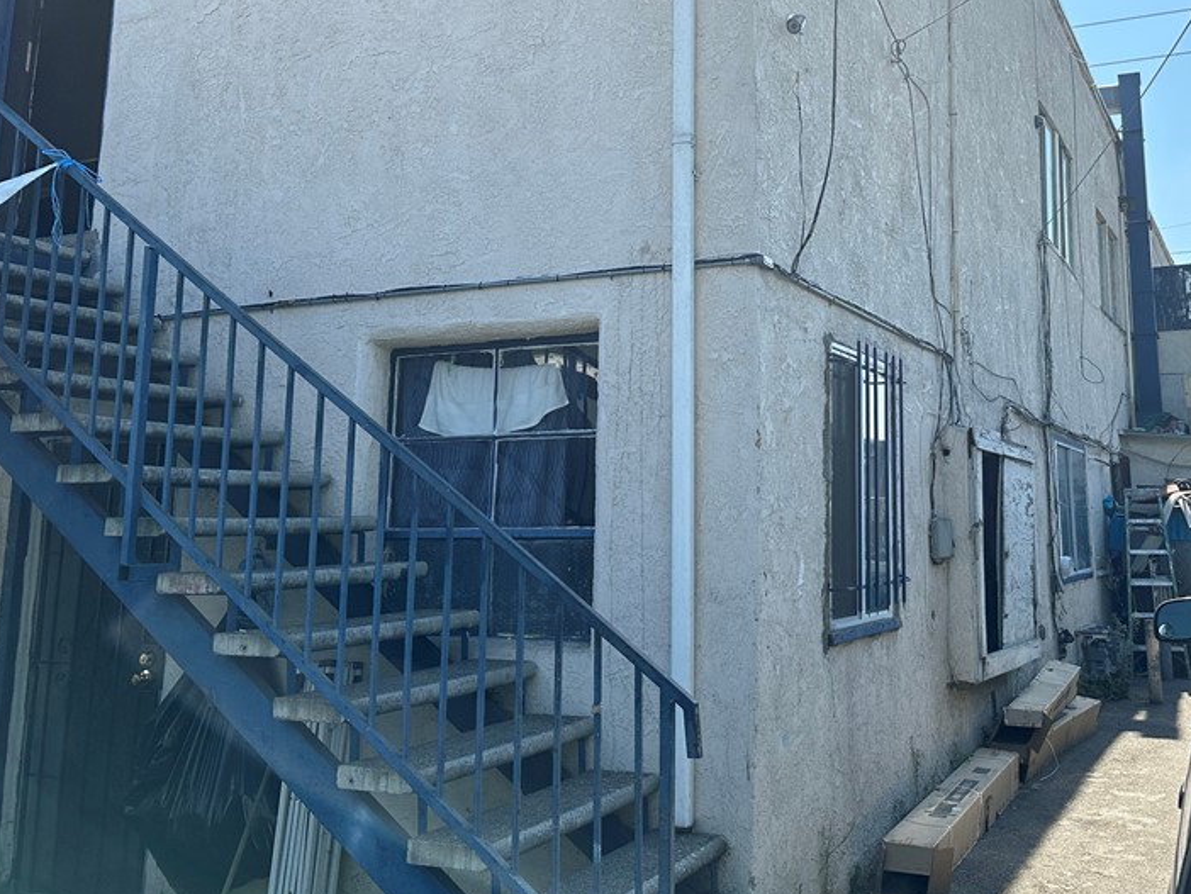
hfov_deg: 52.3
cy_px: 292
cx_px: 709
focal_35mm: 35
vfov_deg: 40.2
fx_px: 1205
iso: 80
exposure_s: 1/3472
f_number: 1.78
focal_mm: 6.86
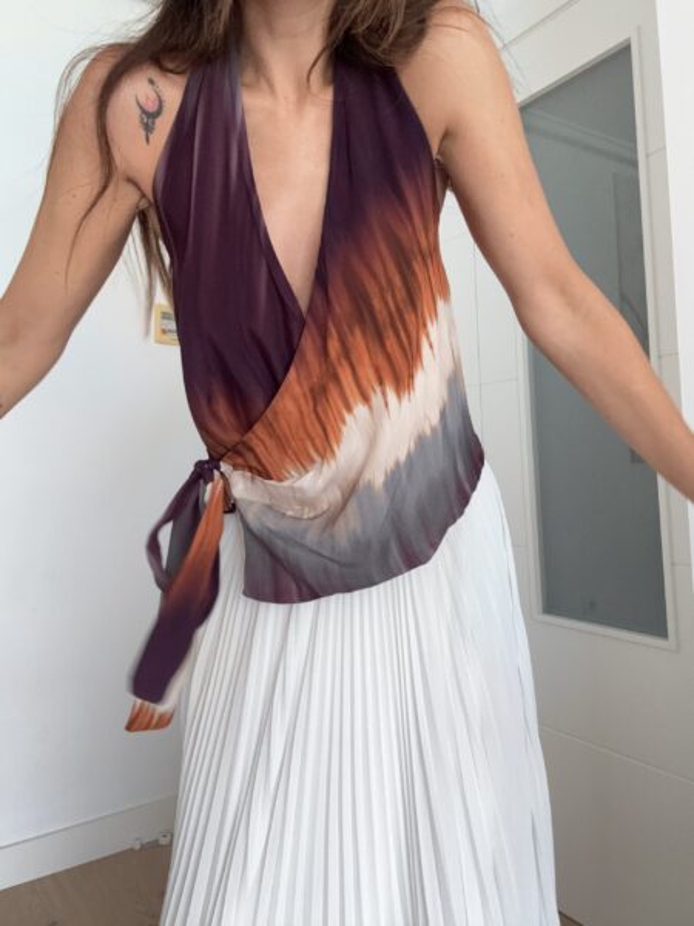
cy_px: 463
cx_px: 347
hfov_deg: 58.9
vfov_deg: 73.9
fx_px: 615
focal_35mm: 23
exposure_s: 1/60
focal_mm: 2.69
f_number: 1.9
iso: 100
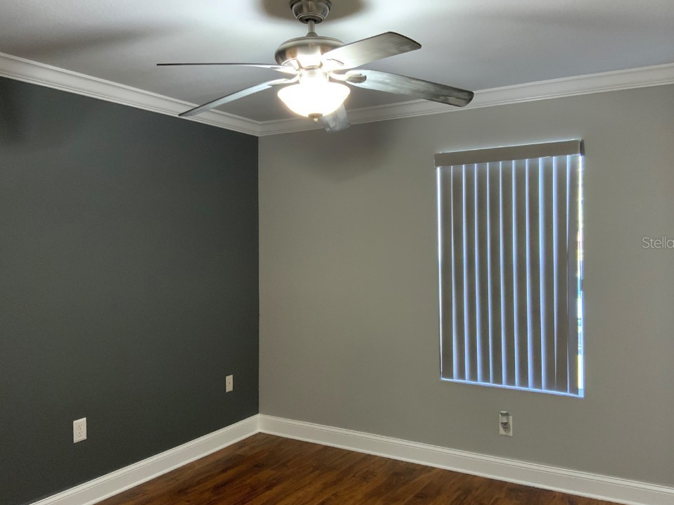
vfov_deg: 45.4
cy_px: 242
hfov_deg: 58.4
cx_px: 348
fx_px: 603
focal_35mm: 31
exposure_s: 1/60
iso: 200
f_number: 1.8
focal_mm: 3
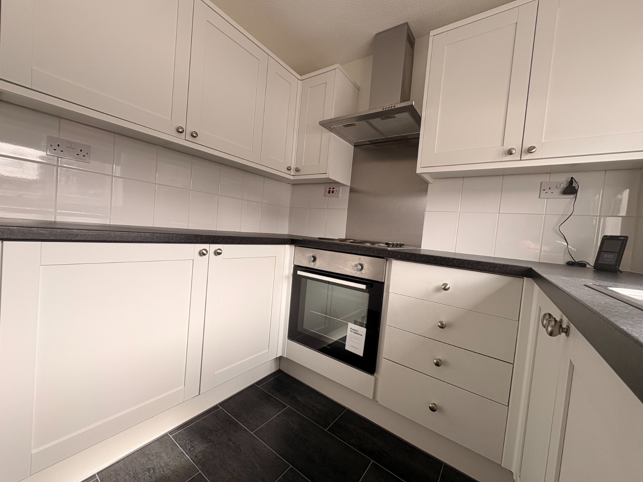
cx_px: 322
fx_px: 260
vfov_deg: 85.7
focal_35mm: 14
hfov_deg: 102.1
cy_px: 241
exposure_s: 1/99
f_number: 2.2
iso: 40
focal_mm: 2.22
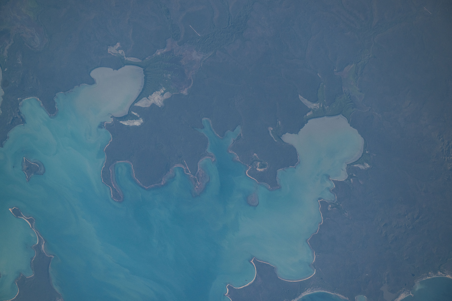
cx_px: 226
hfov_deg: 5.2
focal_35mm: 400
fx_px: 5022
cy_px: 150
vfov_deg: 3.4
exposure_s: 1/2500
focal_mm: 400
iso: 640
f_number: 4.5
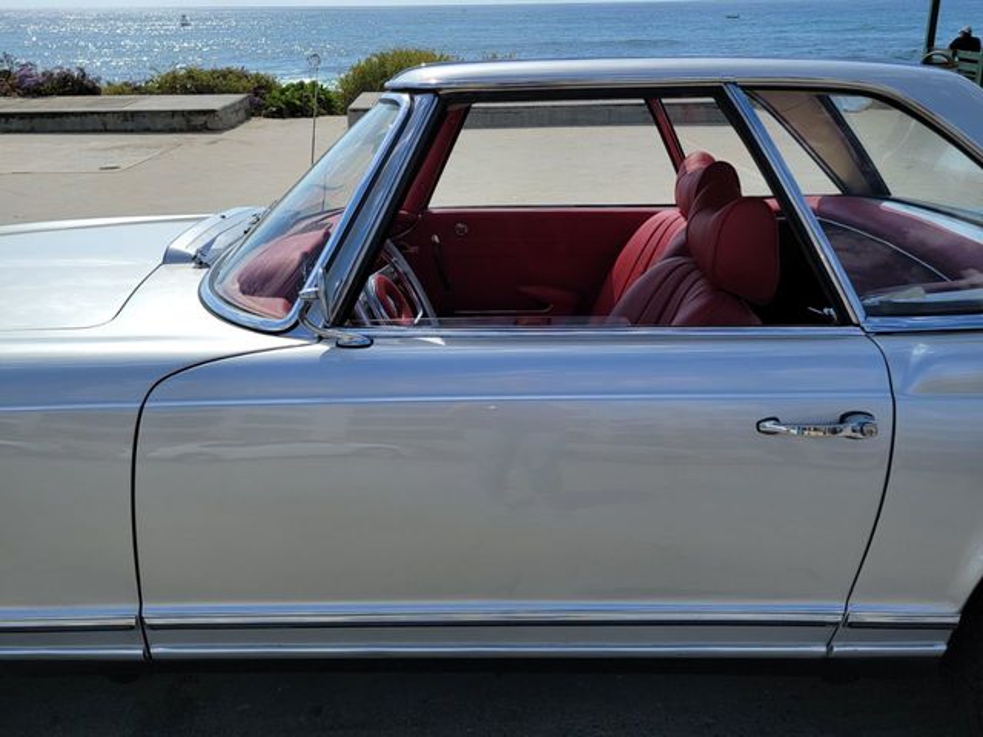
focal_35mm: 24
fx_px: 682
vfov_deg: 56.8
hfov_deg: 71.6
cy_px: 368
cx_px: 492
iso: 16
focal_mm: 6.7
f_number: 1.8
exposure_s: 1/1429
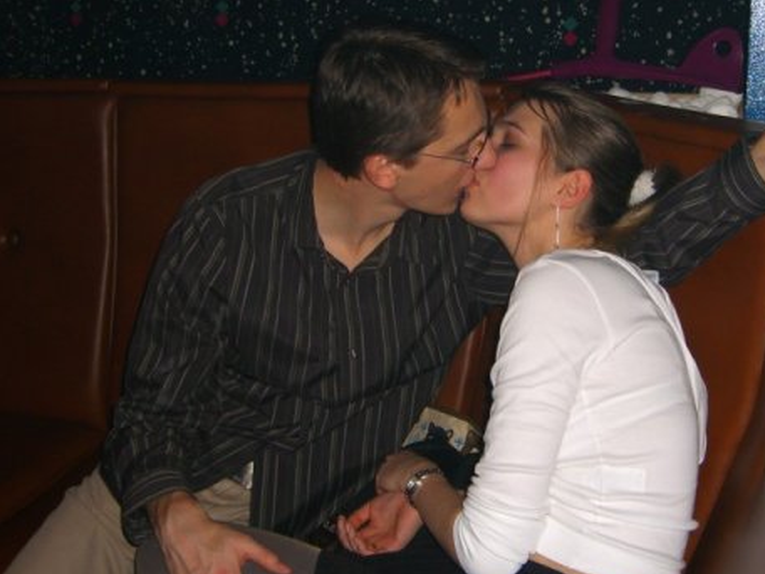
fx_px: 1105
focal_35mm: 50
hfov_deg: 38.0
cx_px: 475
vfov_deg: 29.1
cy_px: 242
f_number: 2.8
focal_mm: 7.9
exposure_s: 1/60
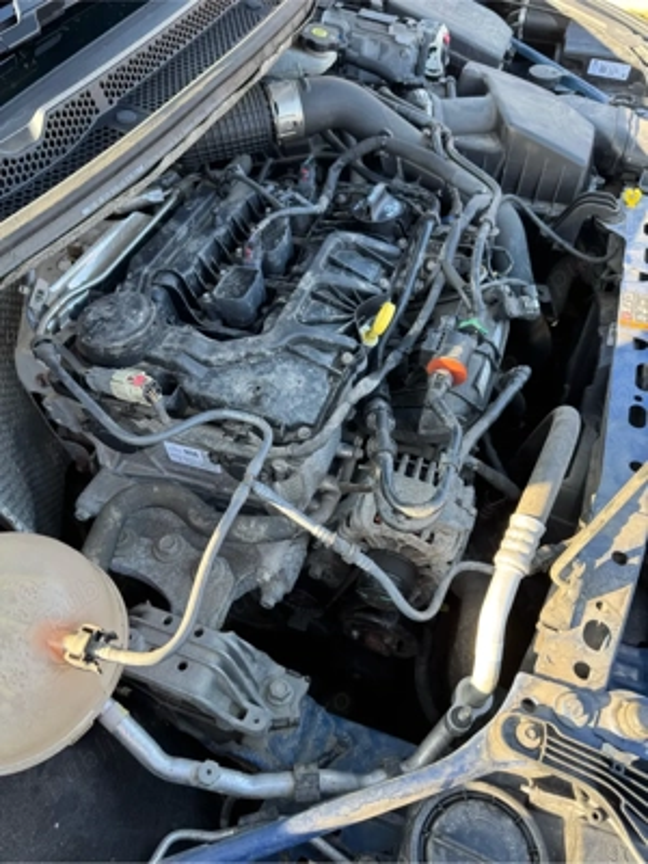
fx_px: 599
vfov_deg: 71.6
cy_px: 432
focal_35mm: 24
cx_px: 324
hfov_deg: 56.8
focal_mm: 6.76
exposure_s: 1/121
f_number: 1.78
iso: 80
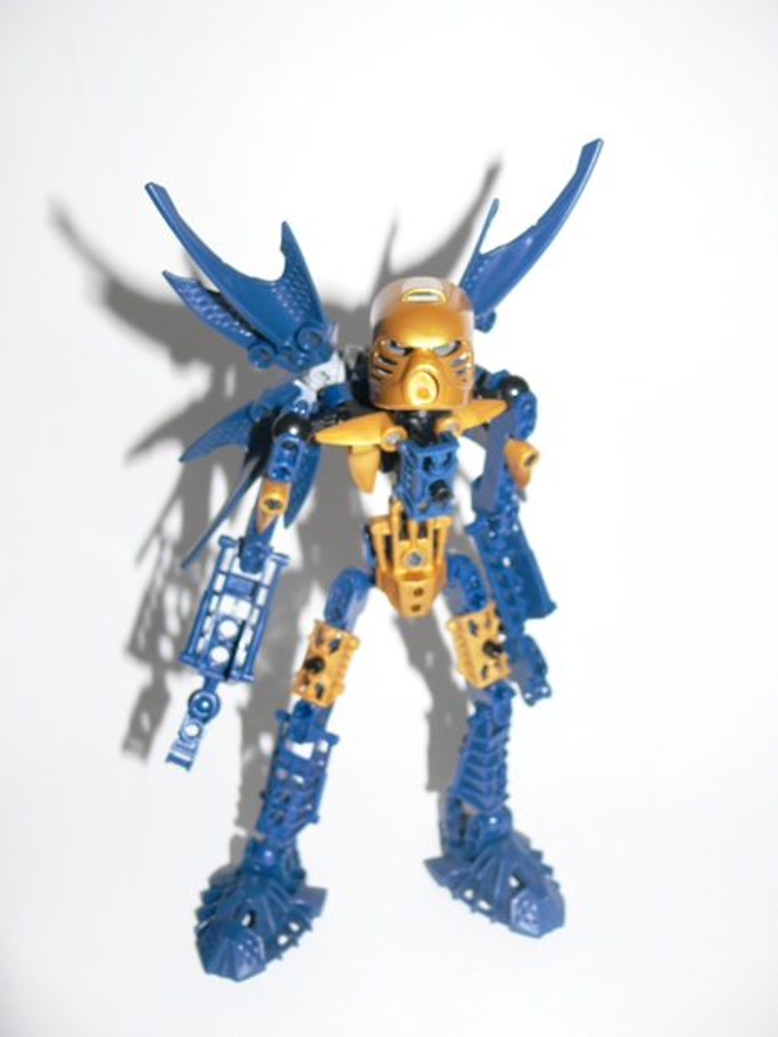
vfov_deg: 50.1
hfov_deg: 38.7
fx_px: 1109
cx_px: 389
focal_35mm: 37
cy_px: 518
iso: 100
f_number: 2.8
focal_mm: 7.9
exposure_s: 1/30
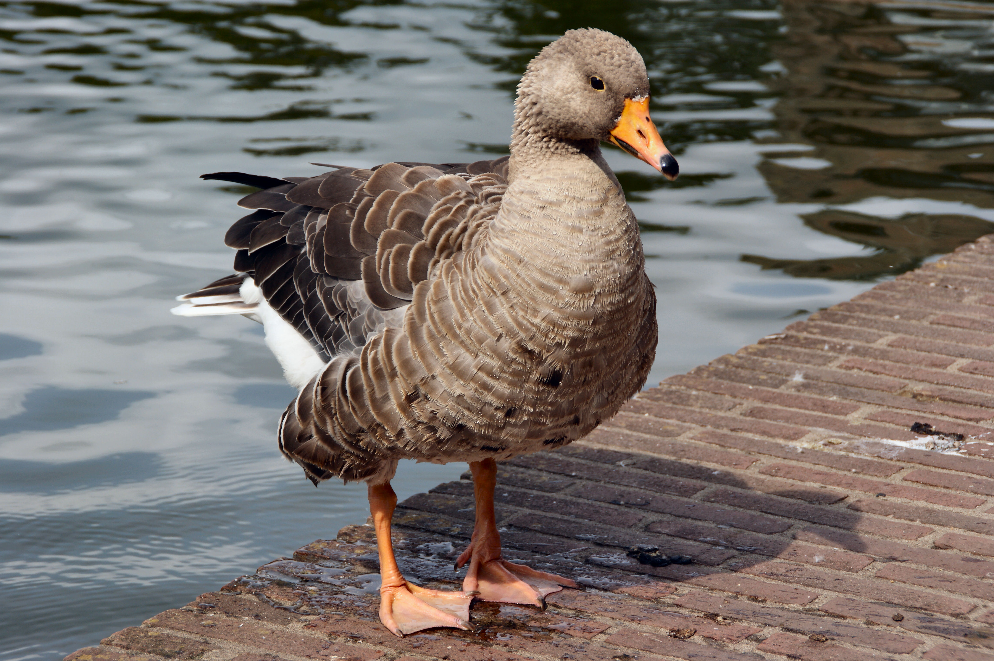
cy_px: 330
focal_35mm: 150
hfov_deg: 13.7
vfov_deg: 9.1
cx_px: 497
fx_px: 4139
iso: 100
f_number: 9
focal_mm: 100
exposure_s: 1/250
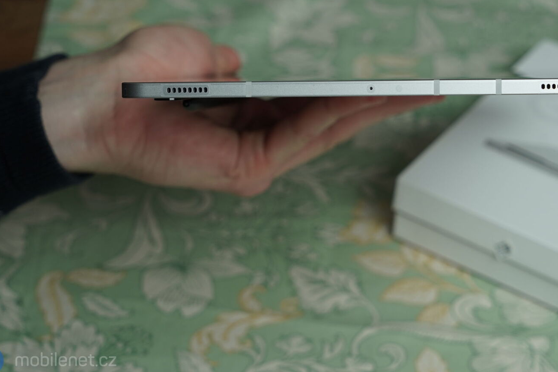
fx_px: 1302
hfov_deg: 24.1
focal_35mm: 84
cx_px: 375
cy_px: 112
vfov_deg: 16.2
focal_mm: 57
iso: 500
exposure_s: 1/160
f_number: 6.3
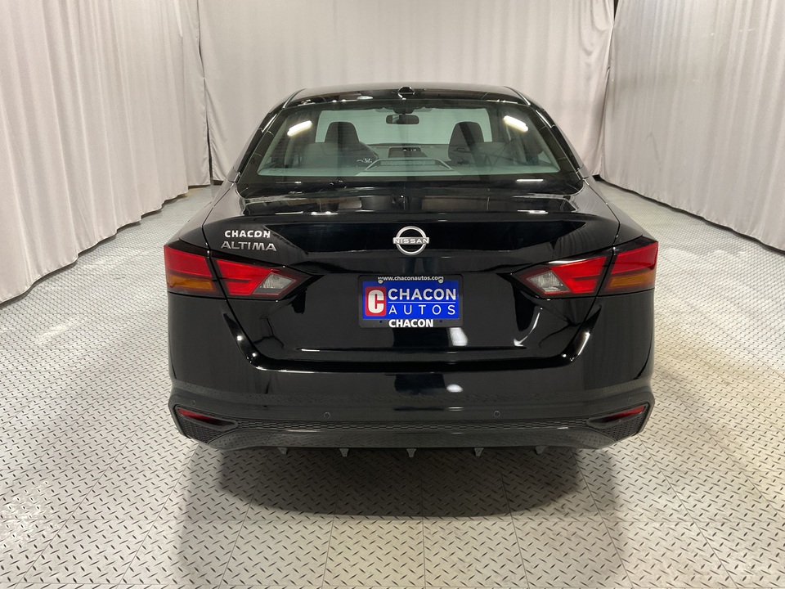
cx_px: 392
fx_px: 658
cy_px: 294
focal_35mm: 29
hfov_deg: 61.7
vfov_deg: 48.2
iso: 100
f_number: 1.8
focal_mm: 3
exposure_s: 1/60
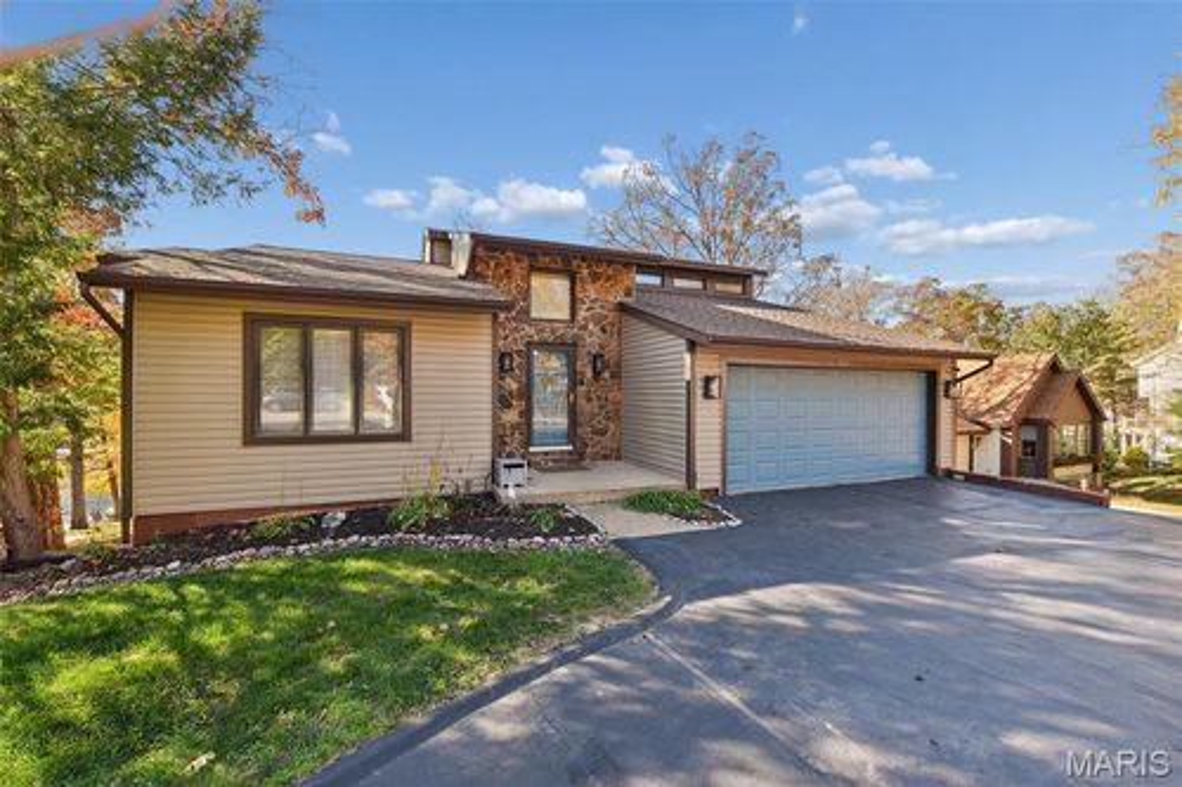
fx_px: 459
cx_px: 591
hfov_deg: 104.3
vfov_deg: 81.2
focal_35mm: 14
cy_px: 394
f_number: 6.3
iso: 400
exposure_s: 1/200
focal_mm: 14
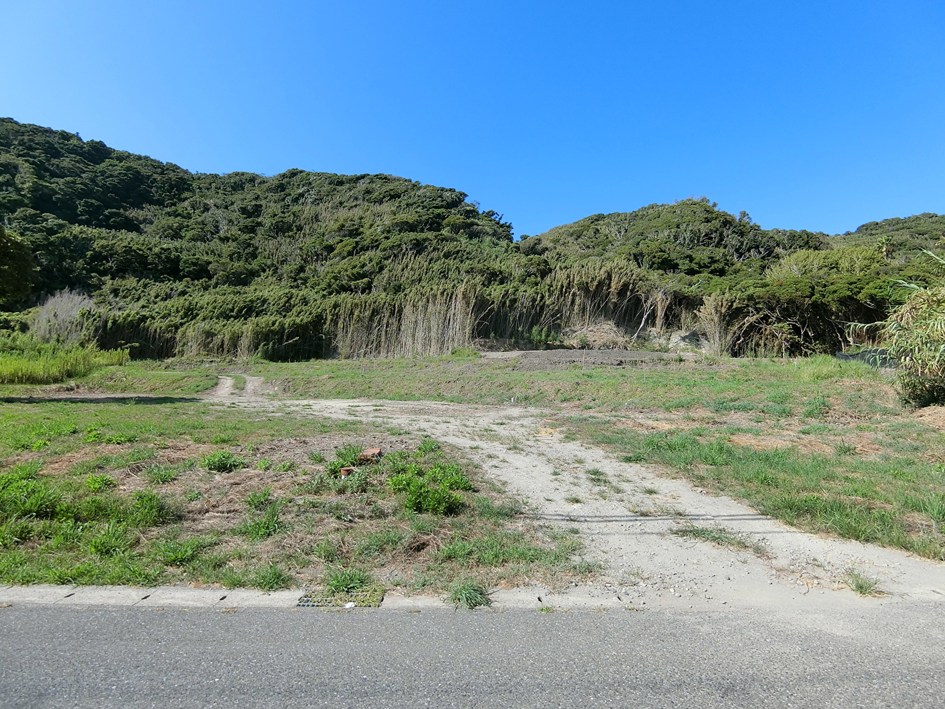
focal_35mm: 19
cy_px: 354
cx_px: 472
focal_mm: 4.06
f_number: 6.9
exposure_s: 1/200
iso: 80
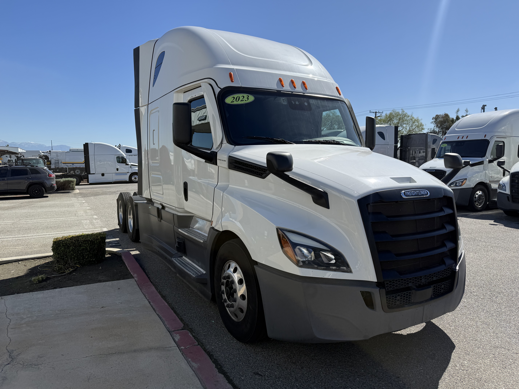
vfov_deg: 56.8
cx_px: 260
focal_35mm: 24
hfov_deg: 71.6
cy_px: 194
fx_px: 360
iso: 80
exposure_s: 1/5319
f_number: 1.78
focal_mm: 6.76
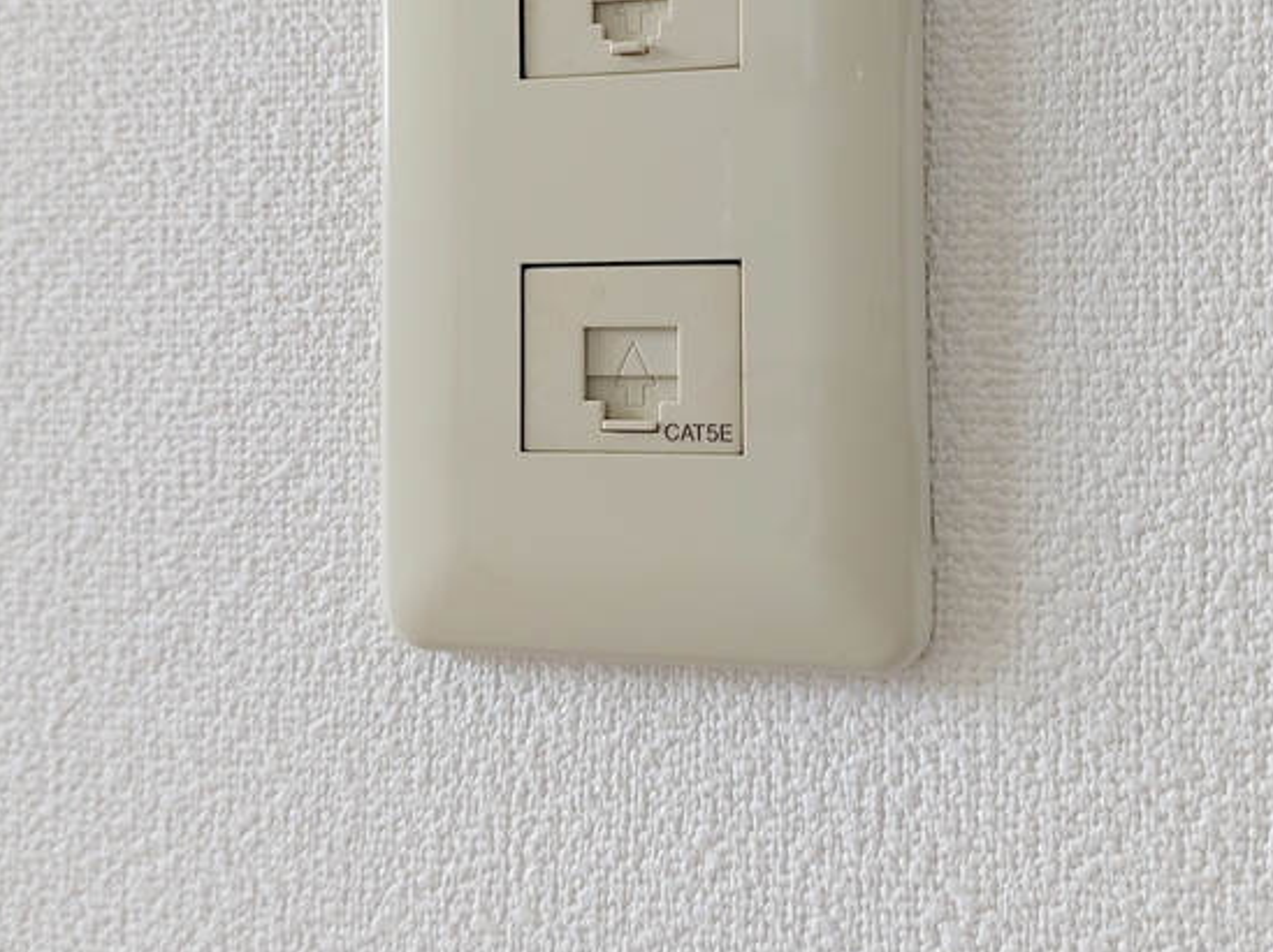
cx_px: 698
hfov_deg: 44.8
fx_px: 1544
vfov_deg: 33.6
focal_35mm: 42
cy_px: 239
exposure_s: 1/30
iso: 32
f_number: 1.8
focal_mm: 5.23
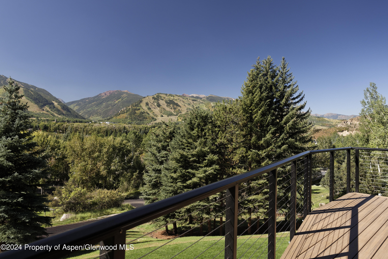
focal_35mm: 24
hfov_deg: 73.7
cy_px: 130
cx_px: 194
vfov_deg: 53.2
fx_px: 259
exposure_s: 1/400
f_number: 7.1
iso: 320
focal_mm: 24
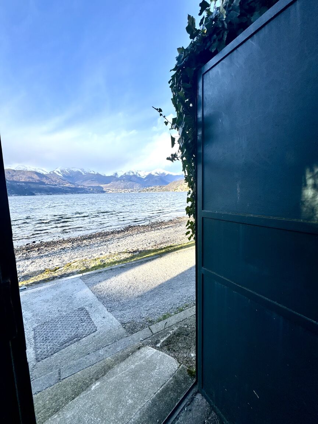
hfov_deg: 85.7
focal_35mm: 14
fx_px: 171
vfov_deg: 102.1
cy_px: 212
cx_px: 159
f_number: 2.2
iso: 40
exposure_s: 1/849
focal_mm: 2.22
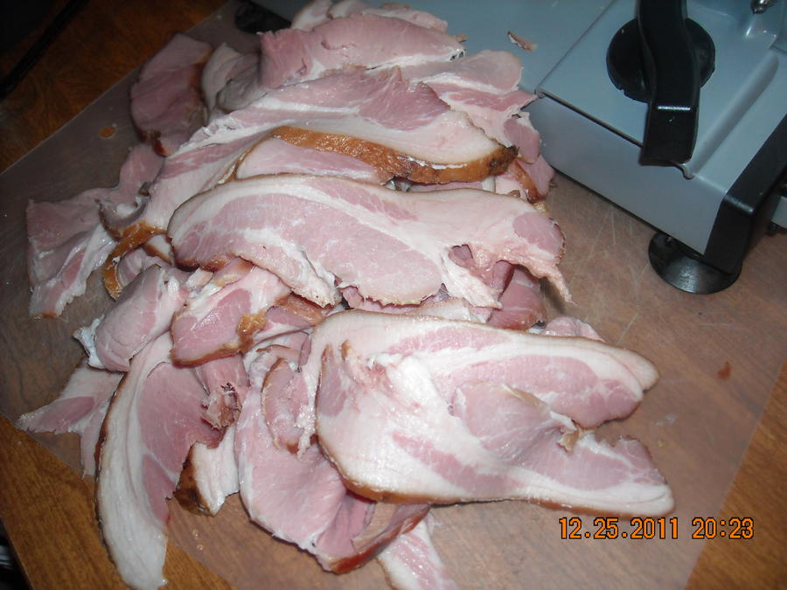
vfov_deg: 40.7
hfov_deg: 52.6
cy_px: 295
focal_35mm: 35
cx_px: 394
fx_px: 796
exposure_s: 1/60
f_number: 2.8
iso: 200
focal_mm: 5.7
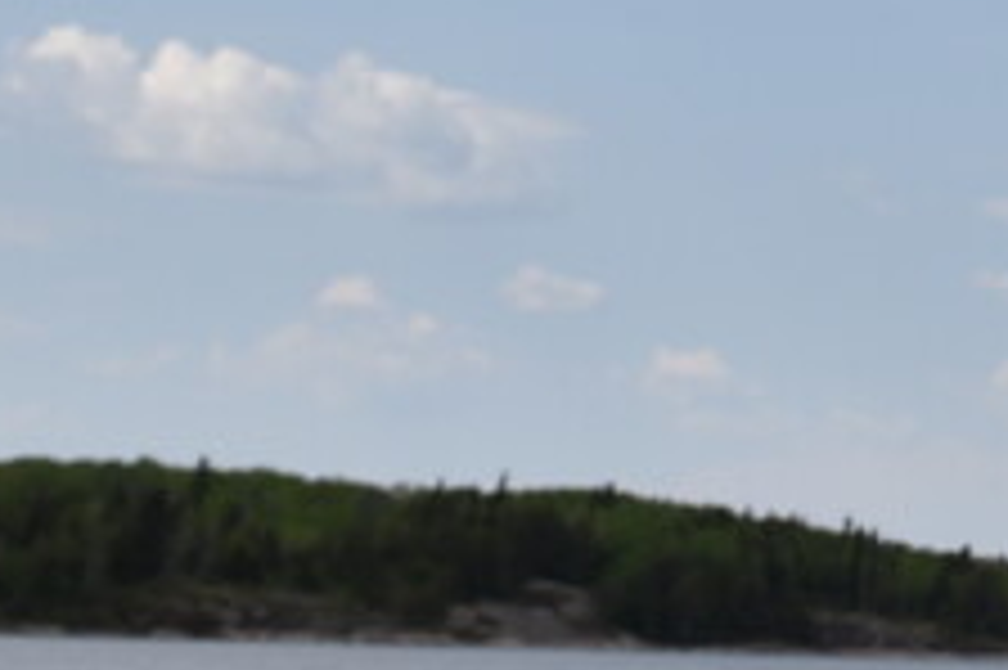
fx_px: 4365
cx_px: 1926
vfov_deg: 8.7
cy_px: 18
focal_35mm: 156
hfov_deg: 11.9
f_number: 10
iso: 200
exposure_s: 1/400
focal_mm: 32
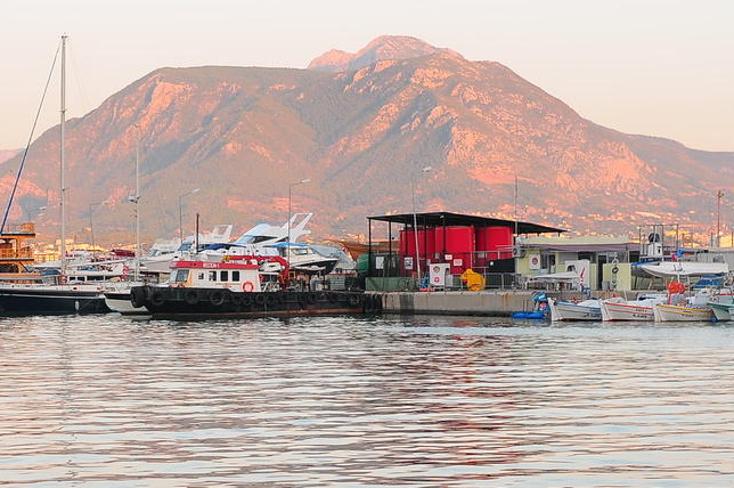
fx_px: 2324
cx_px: 97
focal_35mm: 114
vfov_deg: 11.9
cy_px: 389
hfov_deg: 17.7
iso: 200
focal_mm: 35
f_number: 5
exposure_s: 1/160
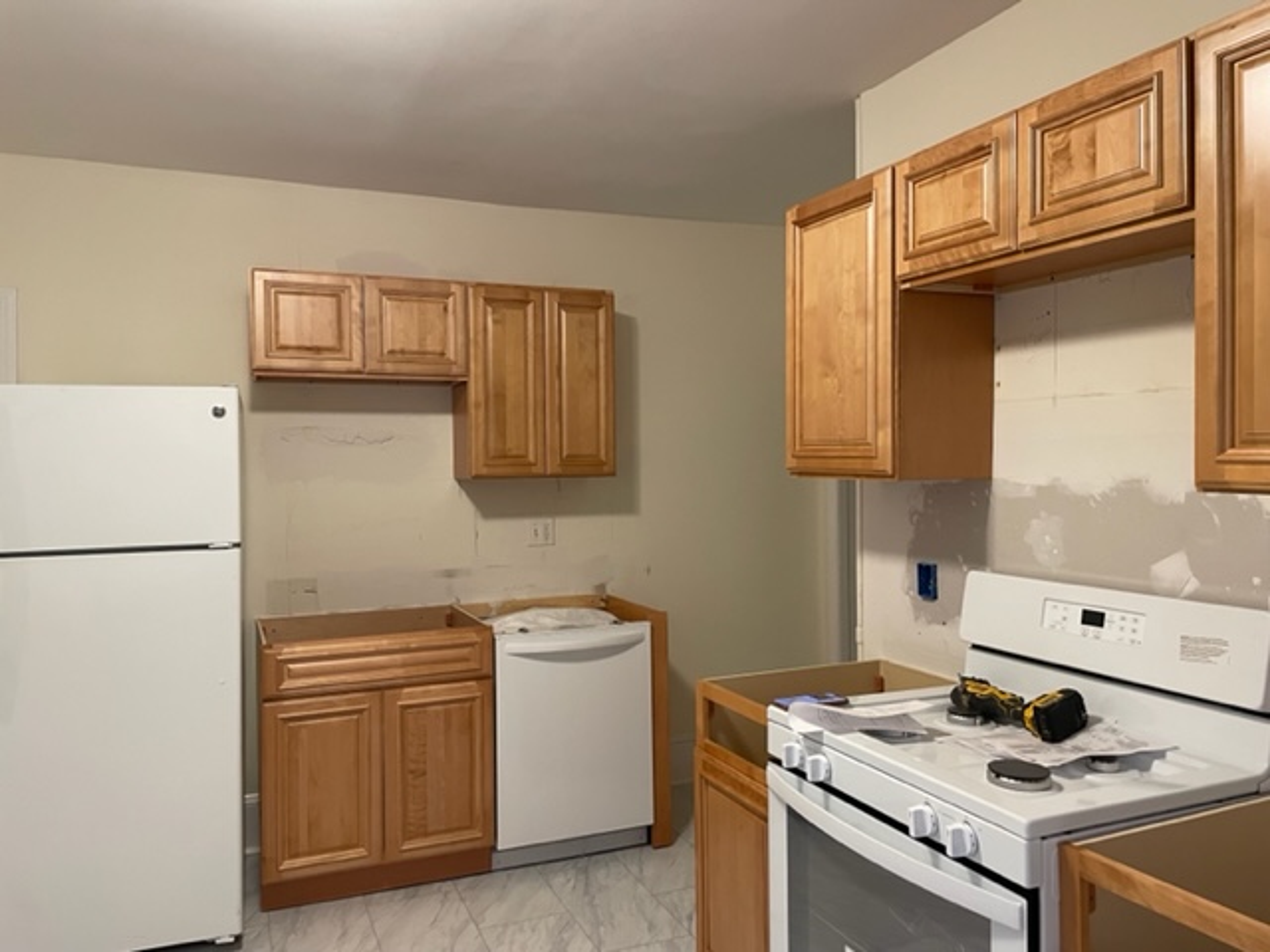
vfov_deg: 53.1
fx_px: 954
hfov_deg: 67.3
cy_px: 476
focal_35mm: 26
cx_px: 635
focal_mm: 4.2
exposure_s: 1/60
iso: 160
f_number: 1.6
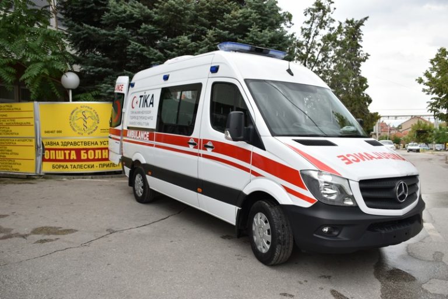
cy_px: 150
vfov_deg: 43.6
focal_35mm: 30
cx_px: 224
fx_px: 373
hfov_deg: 61.9
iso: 160
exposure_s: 1/200
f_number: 5
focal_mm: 20
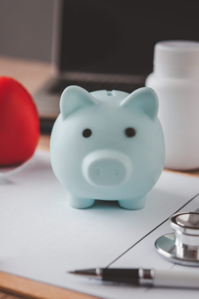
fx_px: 755
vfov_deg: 22.4
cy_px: 150
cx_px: 58
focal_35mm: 91
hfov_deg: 15.0
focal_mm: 60
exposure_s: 1/100
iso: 400
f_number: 5
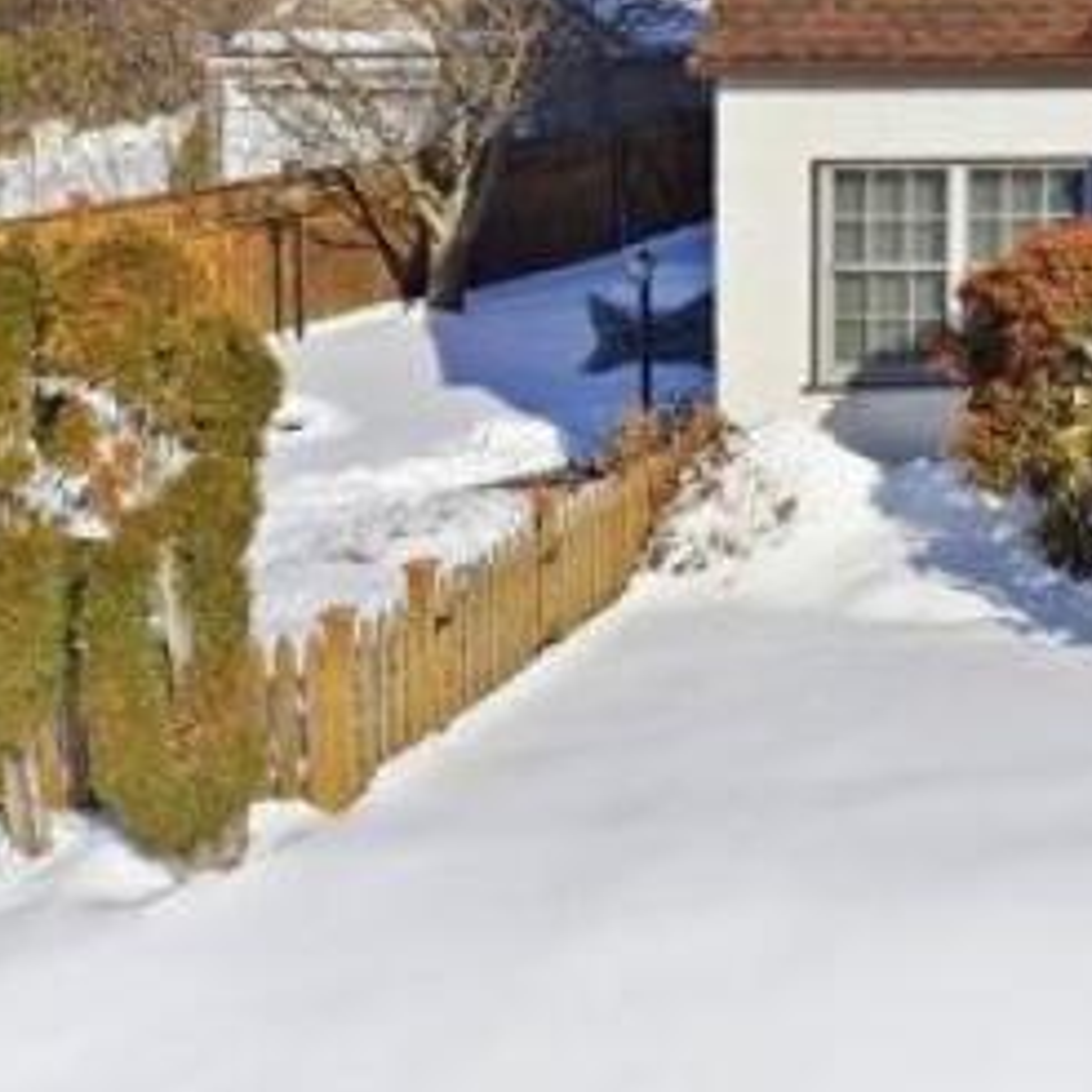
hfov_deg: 23.1
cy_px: -49
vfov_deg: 26.0
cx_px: 1580
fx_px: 2213
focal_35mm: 62
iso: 140
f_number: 1.8
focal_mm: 8.7
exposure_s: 1/8000
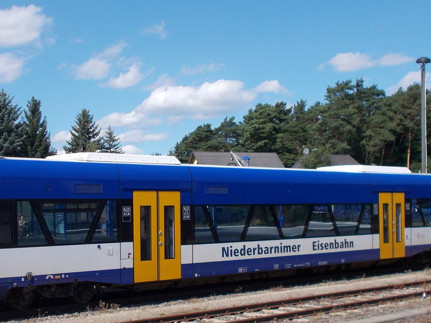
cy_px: 202
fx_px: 760
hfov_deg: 31.3
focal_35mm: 61
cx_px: 133
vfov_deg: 24.0
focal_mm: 6
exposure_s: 1/160
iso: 80
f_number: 9.2
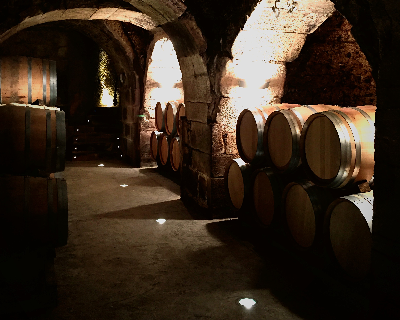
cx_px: 200
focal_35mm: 38
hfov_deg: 47.9
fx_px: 450
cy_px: 99
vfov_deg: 38.6
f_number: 2.2
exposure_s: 1/15
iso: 250
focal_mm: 4.15
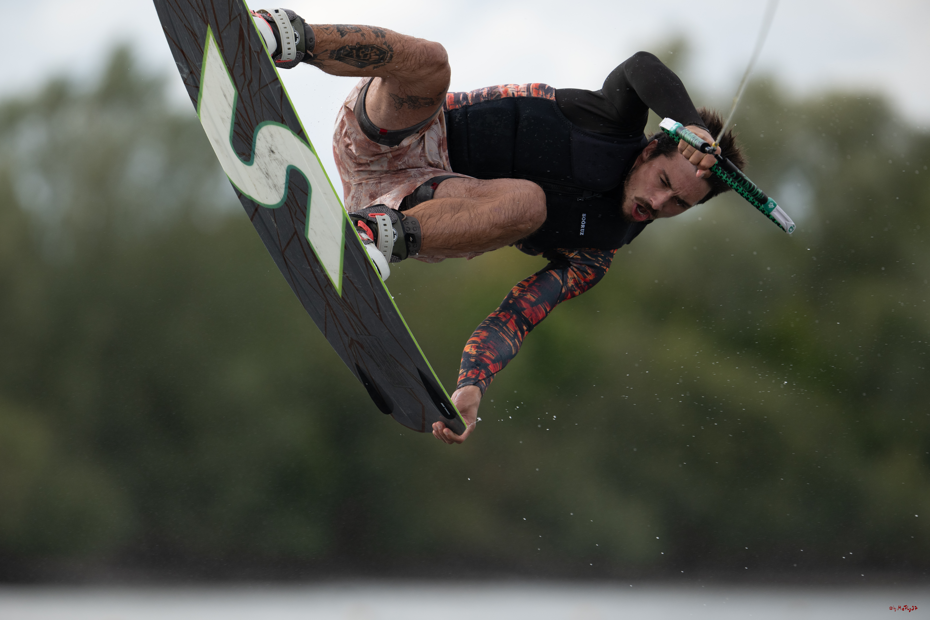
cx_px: 465
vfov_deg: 3.4
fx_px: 10333
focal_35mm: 400
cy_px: 310
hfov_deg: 5.2
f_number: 4.5
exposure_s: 1/2000
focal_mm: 400
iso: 400
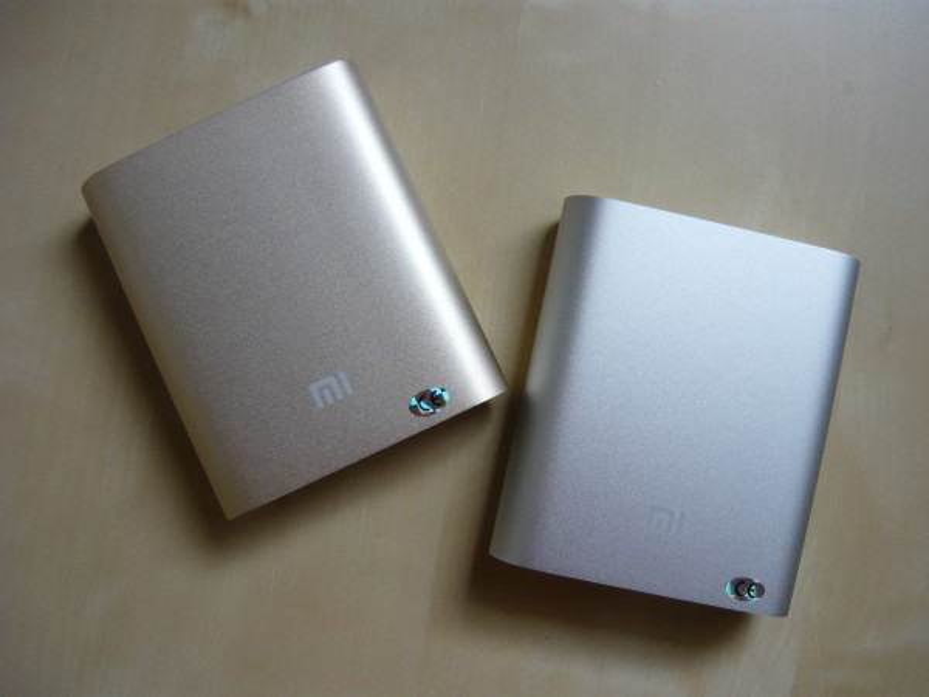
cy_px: 348
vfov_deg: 42.9
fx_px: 886
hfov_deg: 55.4
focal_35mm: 33
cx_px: 464
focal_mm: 5.5
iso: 100
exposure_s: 1/50
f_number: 2.8
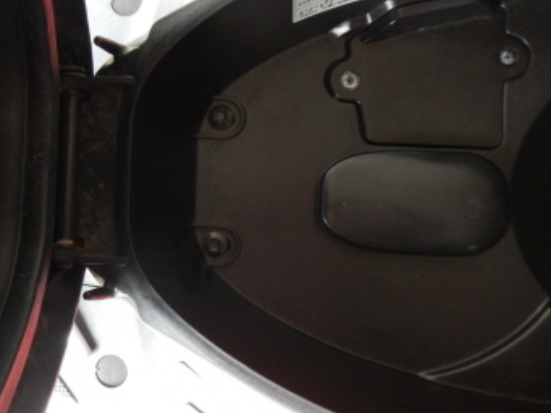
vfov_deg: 35.1
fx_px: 653
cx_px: 186
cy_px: 190
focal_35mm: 41
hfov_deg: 45.1
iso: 400
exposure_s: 1/20
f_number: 3.9
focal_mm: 5
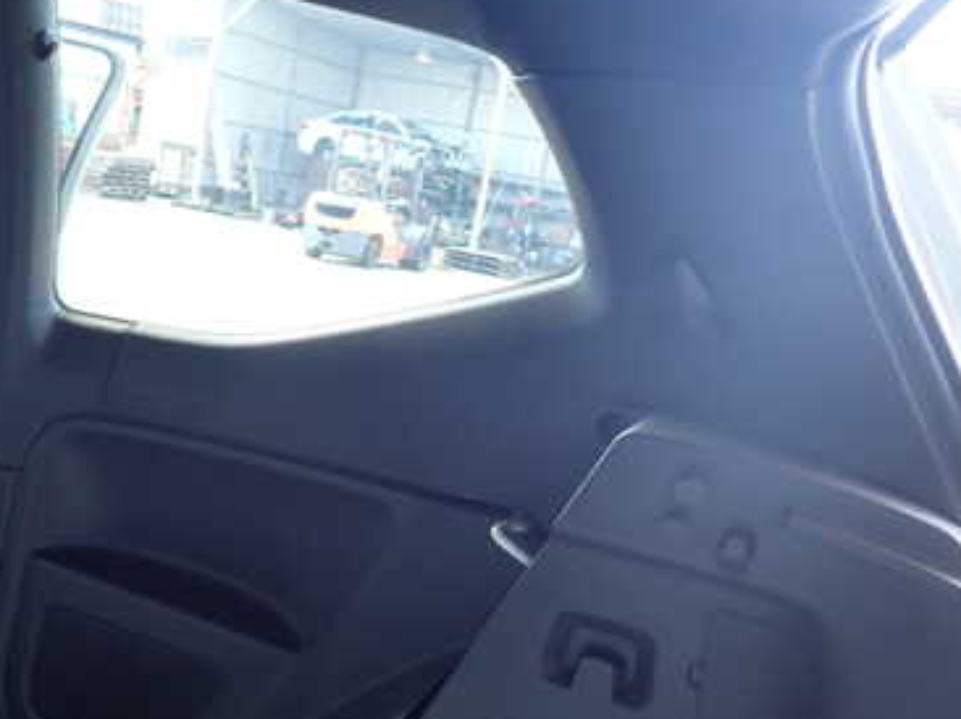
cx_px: 391
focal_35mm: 41
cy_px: 446
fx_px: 1137
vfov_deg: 34.9
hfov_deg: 45.6
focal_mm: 4.5
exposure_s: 1/40
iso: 200
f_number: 2
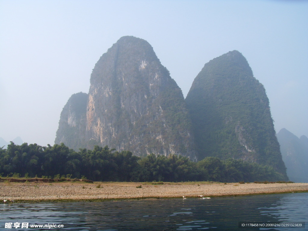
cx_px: 154
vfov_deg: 36.8
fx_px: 347
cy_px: 116
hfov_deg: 47.9
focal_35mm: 39
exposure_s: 1/250
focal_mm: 6.6
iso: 80
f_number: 6.3
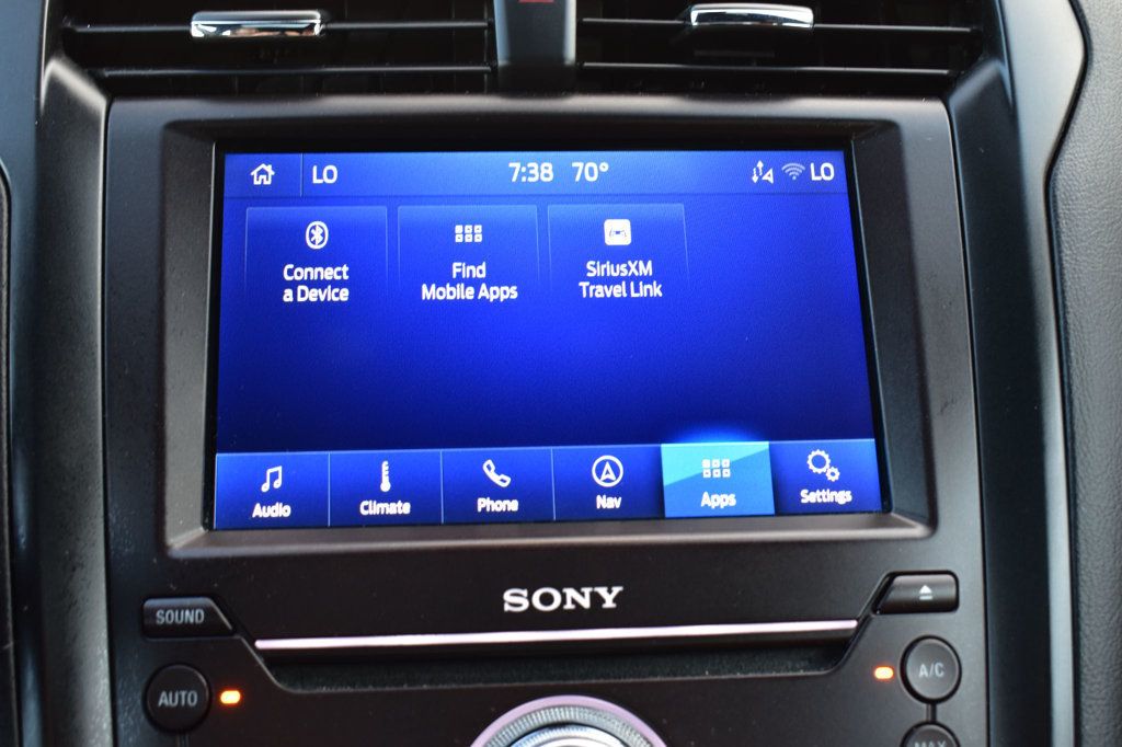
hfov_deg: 45.0
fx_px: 1355
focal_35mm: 44
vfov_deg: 30.8
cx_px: 561
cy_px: 374
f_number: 6.3
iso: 400
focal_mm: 29
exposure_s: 1/15
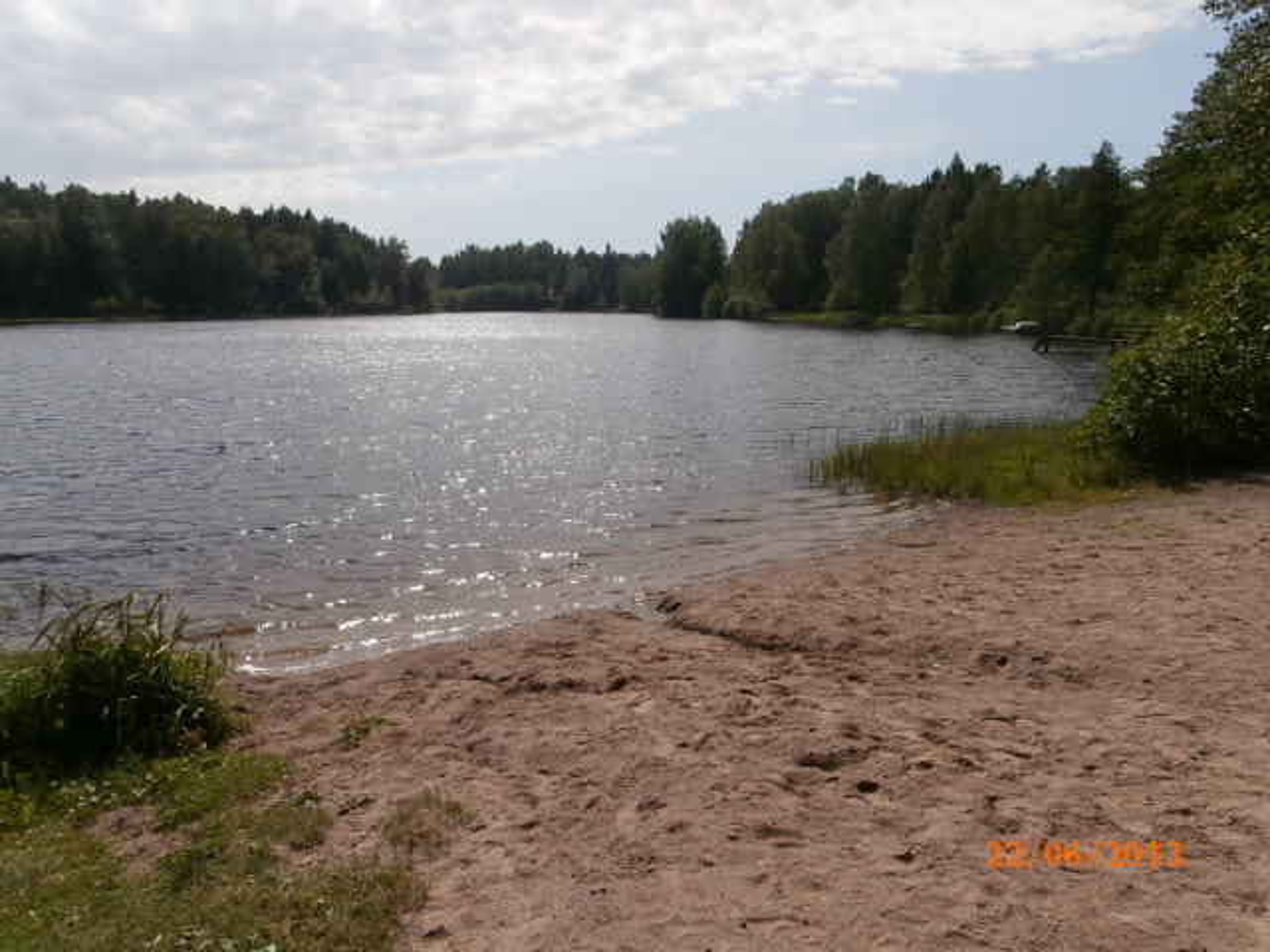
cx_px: 635
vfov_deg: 56.8
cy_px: 476
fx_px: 881
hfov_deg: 71.6
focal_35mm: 24
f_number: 7.9
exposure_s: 1/400
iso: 100
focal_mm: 4.2
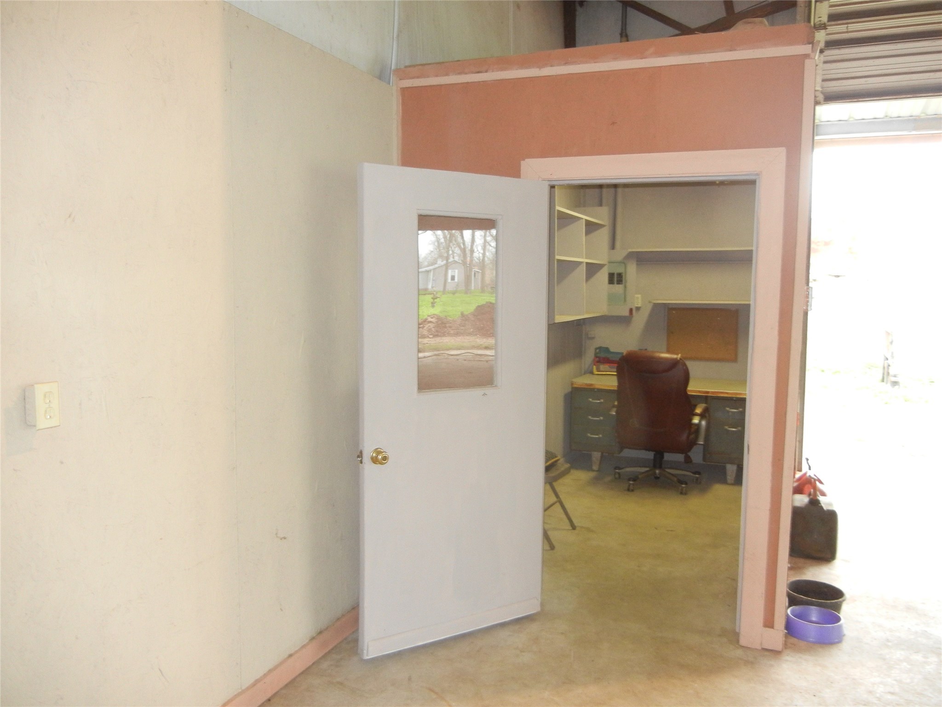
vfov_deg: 46.8
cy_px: 354
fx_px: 816
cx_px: 471
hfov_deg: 60.0
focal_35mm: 30
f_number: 3.5
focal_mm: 5.4
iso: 406
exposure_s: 1/30
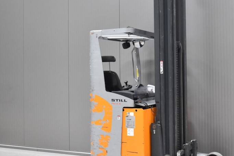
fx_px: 377
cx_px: 162
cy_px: 64
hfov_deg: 34.1
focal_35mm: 58
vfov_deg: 23.3
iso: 1600
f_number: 3.8
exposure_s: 1/60
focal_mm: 22
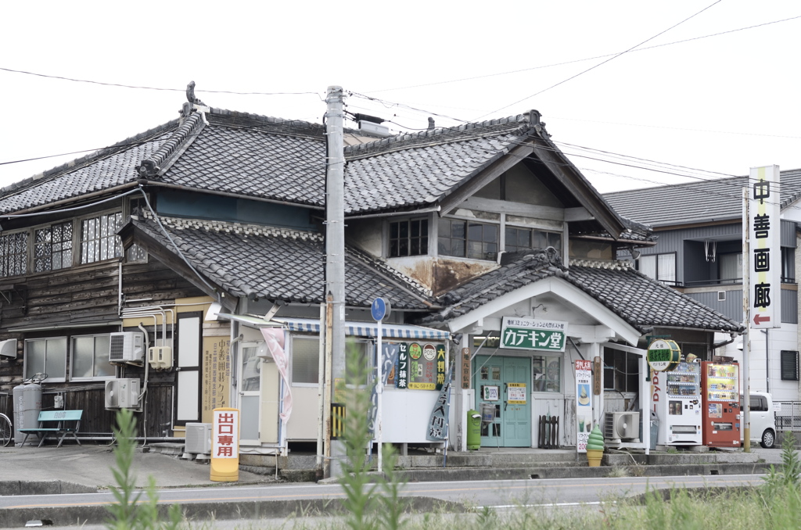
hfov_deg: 27.0
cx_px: 400
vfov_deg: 18.1
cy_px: 265
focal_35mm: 75
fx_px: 1665
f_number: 5.6
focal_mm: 50
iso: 160
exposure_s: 1/50
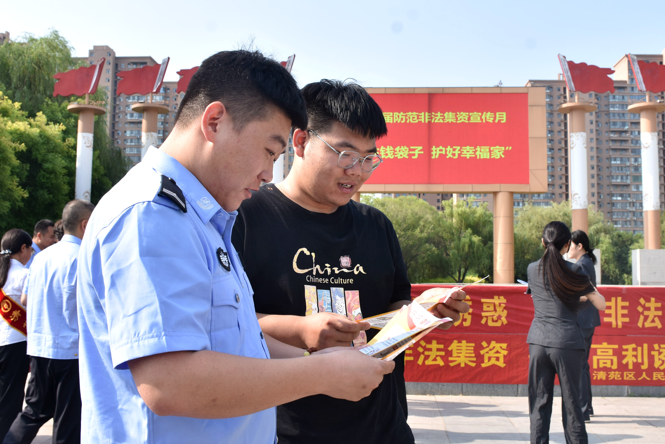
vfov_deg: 40.0
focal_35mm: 33
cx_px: 332
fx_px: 610
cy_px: 222
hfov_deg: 57.2
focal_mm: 22
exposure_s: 1/125
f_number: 9
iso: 100
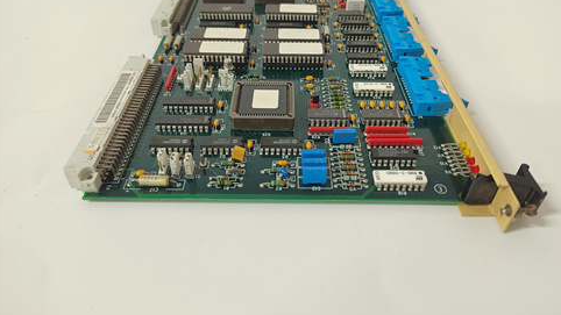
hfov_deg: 71.9
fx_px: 387
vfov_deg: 43.9
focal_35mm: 26
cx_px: 285
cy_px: 112
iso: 1528
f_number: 1.9
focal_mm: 5.52
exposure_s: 1/50
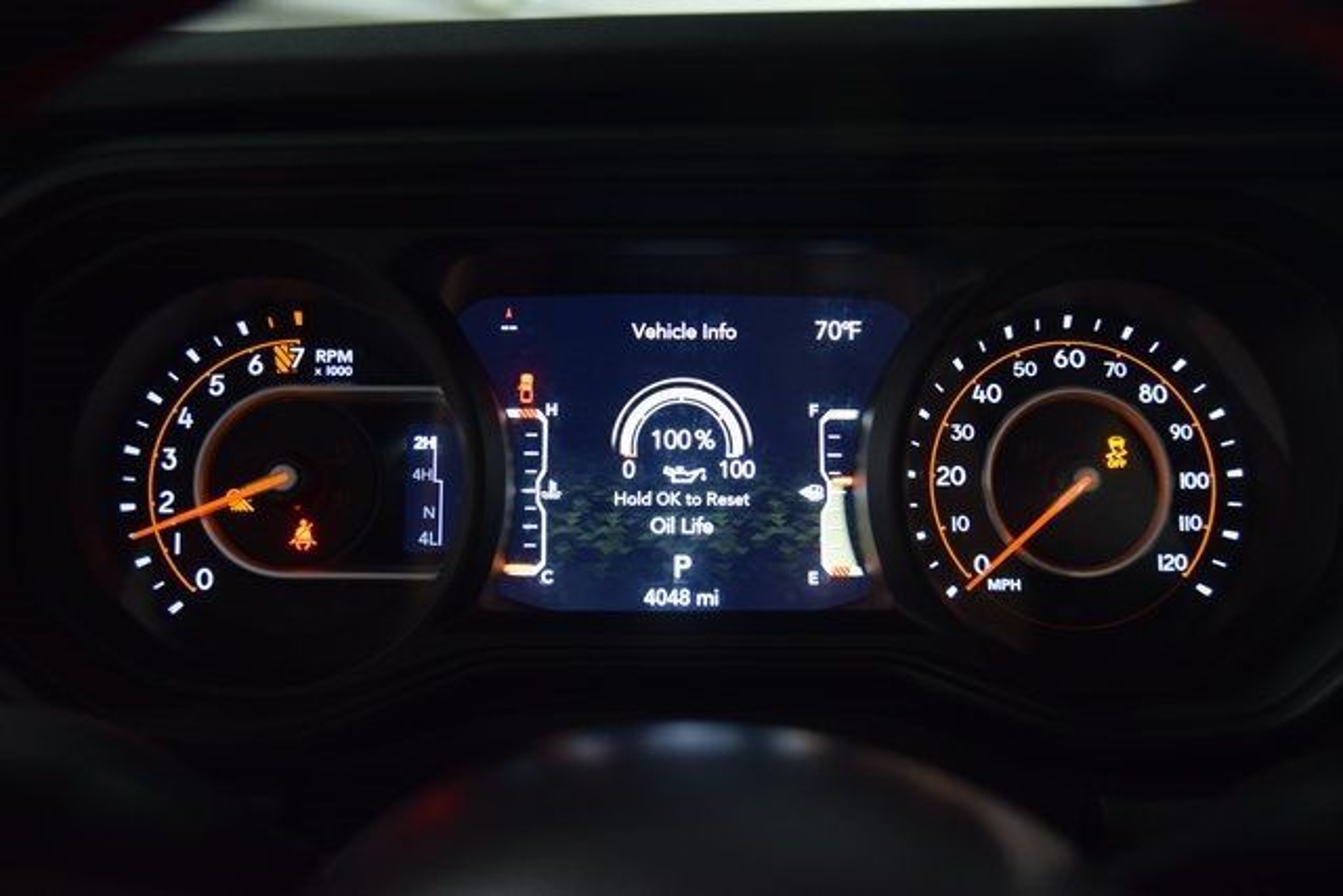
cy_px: 448
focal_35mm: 40
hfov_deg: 47.9
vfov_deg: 33.0
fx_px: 1511
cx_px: 672
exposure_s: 1/60
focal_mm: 27
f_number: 3.8
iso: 1250
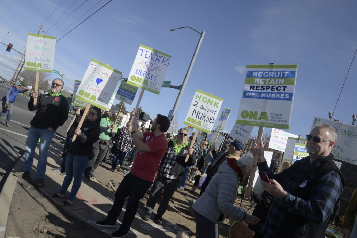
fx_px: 238
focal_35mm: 24
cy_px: 119
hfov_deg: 73.7
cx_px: 178
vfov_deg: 53.2
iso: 400
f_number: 13
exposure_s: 1/640
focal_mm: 24
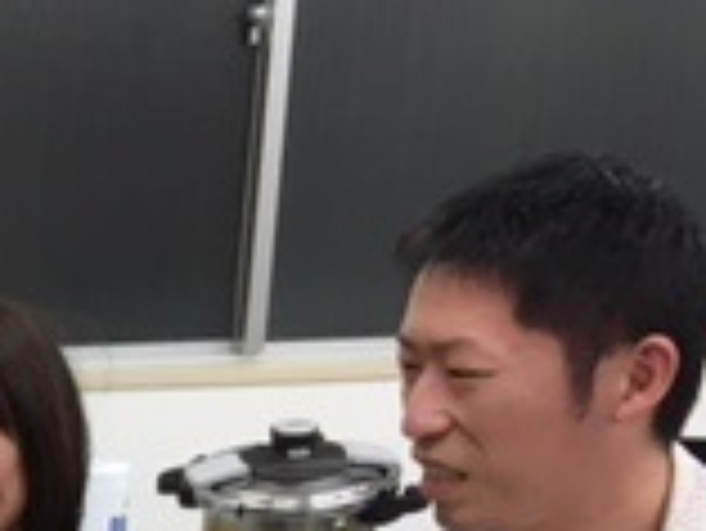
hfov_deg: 14.3
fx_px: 2408
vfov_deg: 11.9
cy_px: 864
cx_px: -643
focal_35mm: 118
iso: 50
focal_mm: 4.15
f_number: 2.2
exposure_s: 1/30
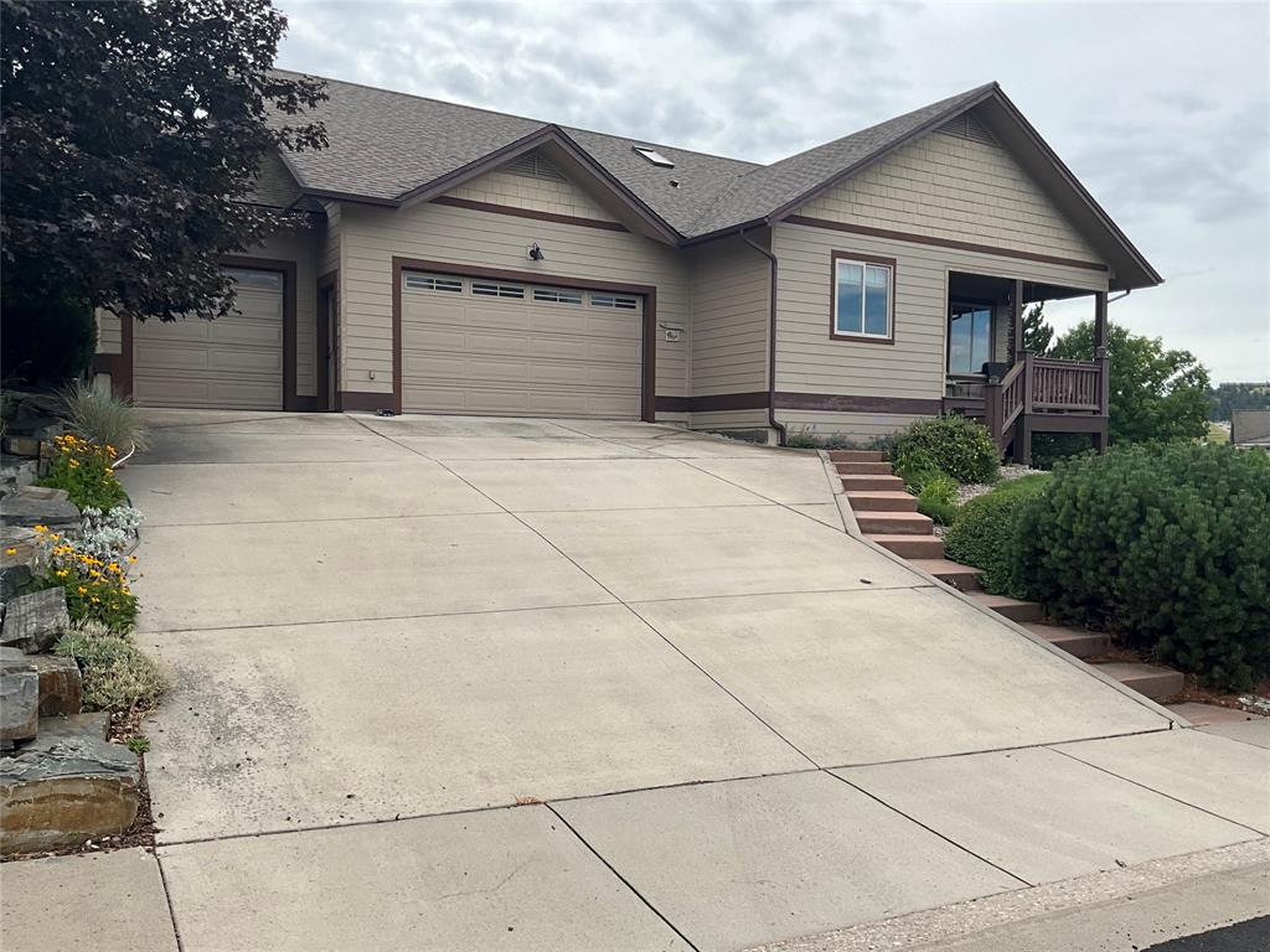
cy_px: 476
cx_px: 635
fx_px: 1064
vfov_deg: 48.2
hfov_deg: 61.7
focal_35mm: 29
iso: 25
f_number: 1.8
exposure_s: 1/1730
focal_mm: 3
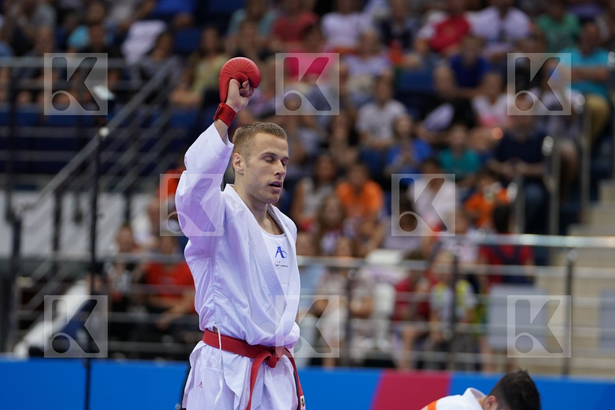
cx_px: 308
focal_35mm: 256
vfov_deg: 5.4
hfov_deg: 8.0
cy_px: 205
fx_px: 4373
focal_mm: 171
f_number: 2.8
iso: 1250
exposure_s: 1/1000
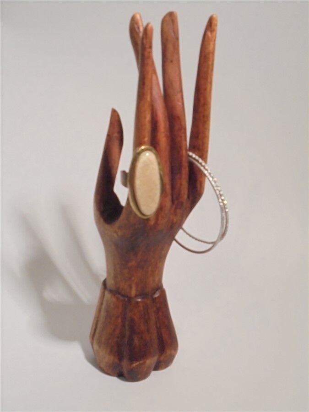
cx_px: 154
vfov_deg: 34.3
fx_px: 667
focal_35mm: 56
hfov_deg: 26.1
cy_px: 206
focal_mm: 10.1
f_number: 5.2
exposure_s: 1/30
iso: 320
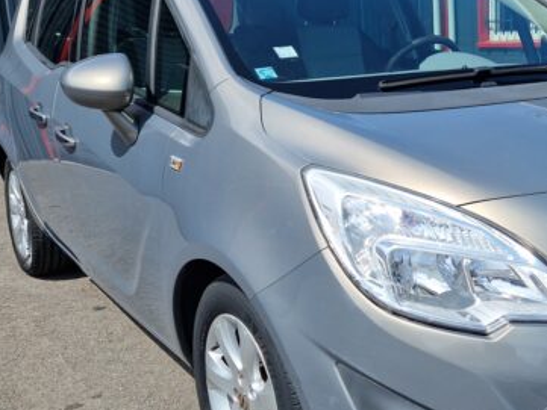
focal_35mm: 51
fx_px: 806
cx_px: 485
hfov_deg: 35.4
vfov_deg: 28.5
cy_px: 172
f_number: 1.8
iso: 50
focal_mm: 5.4
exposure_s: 1/1944
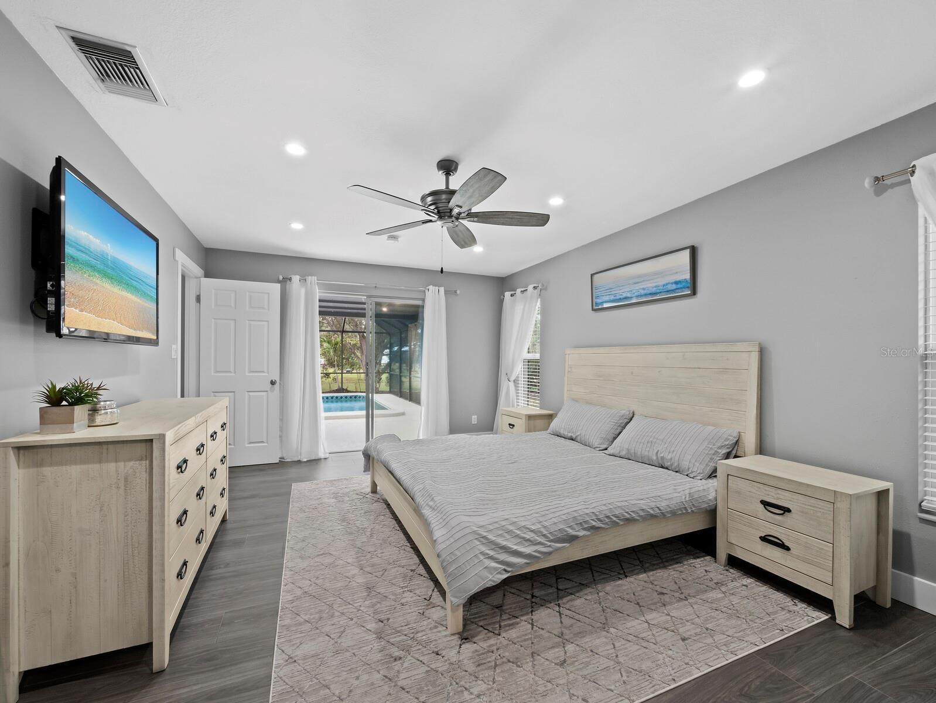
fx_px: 379
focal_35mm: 14
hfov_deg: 102.0
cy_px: 352
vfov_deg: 85.7
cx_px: 468
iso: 250
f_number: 11
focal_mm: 7
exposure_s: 1.6
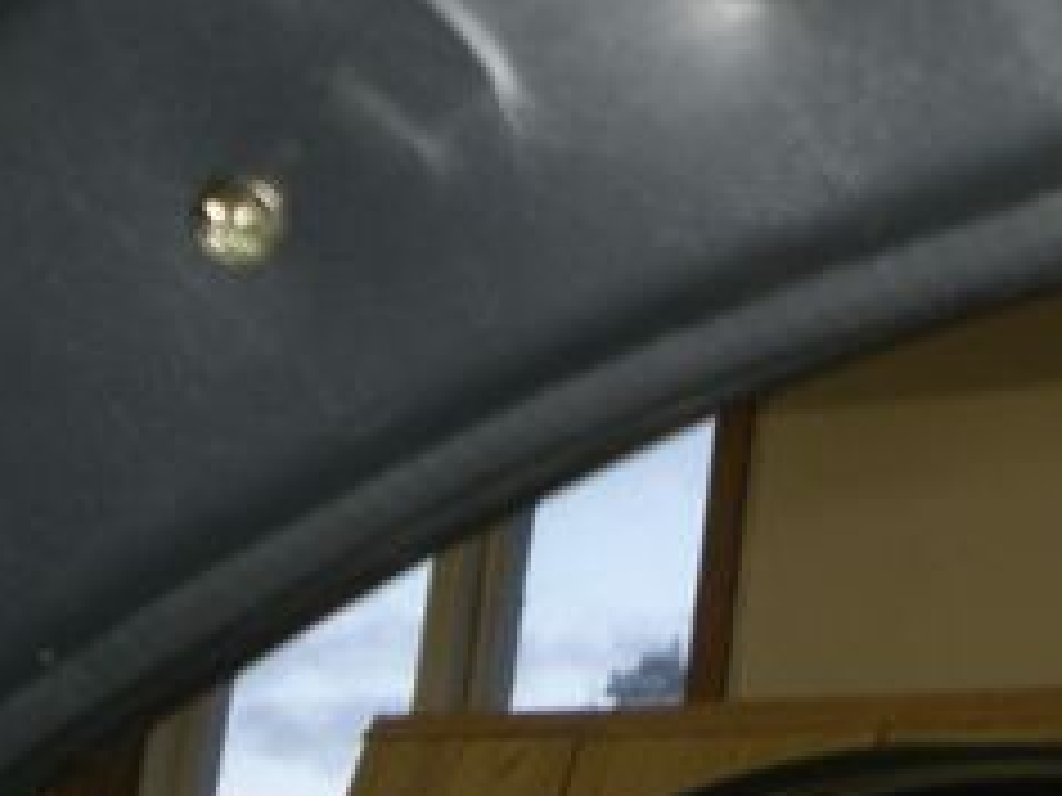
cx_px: 752
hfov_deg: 19.0
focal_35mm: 103
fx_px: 3160
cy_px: 67
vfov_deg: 14.2
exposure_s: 1/60
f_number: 2.7
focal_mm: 6.2
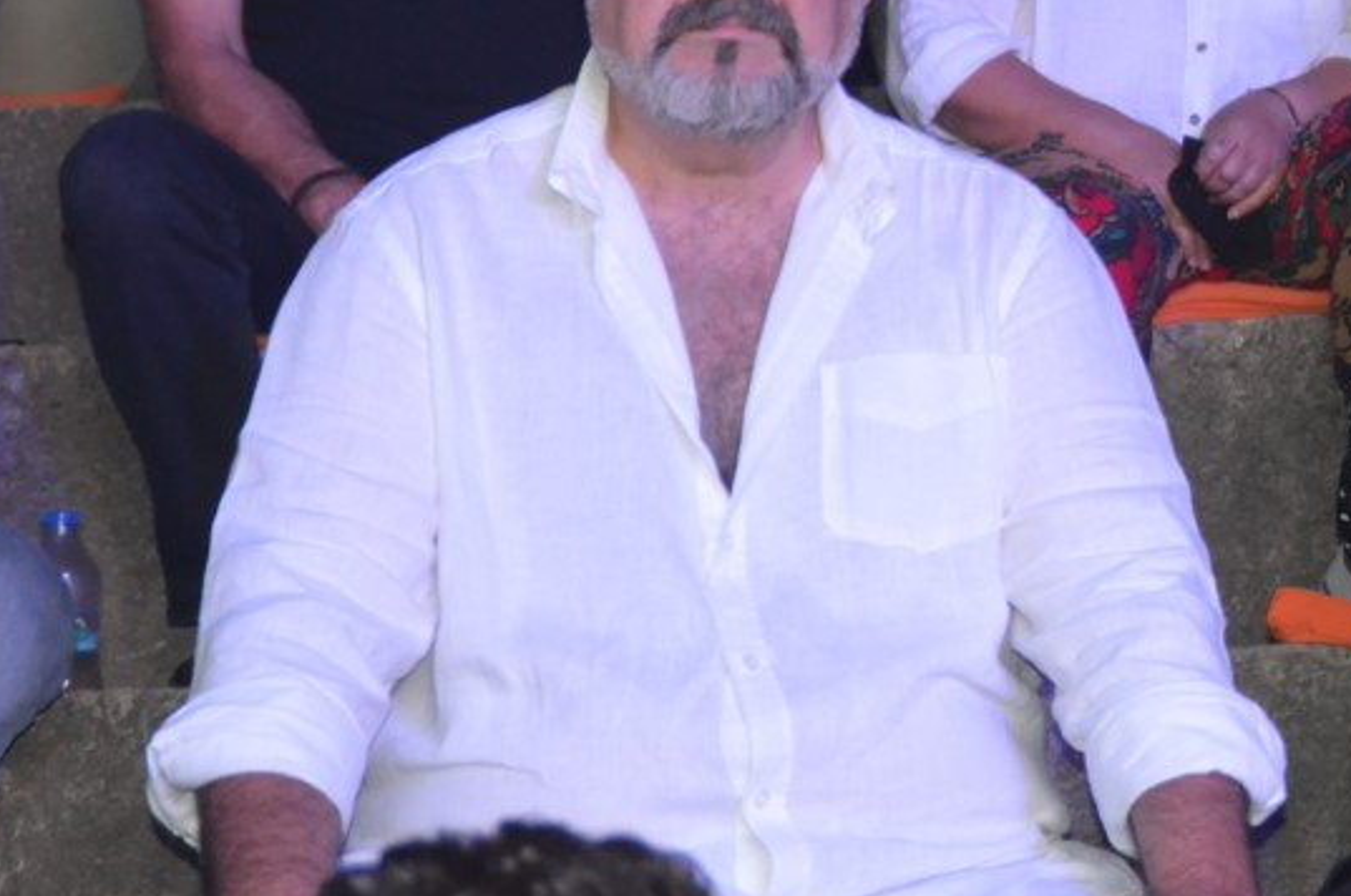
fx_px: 5095
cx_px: 1316
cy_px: 35
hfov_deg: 14.9
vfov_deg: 10.0
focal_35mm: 136
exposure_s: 1/60
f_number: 4.5
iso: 3200
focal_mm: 42
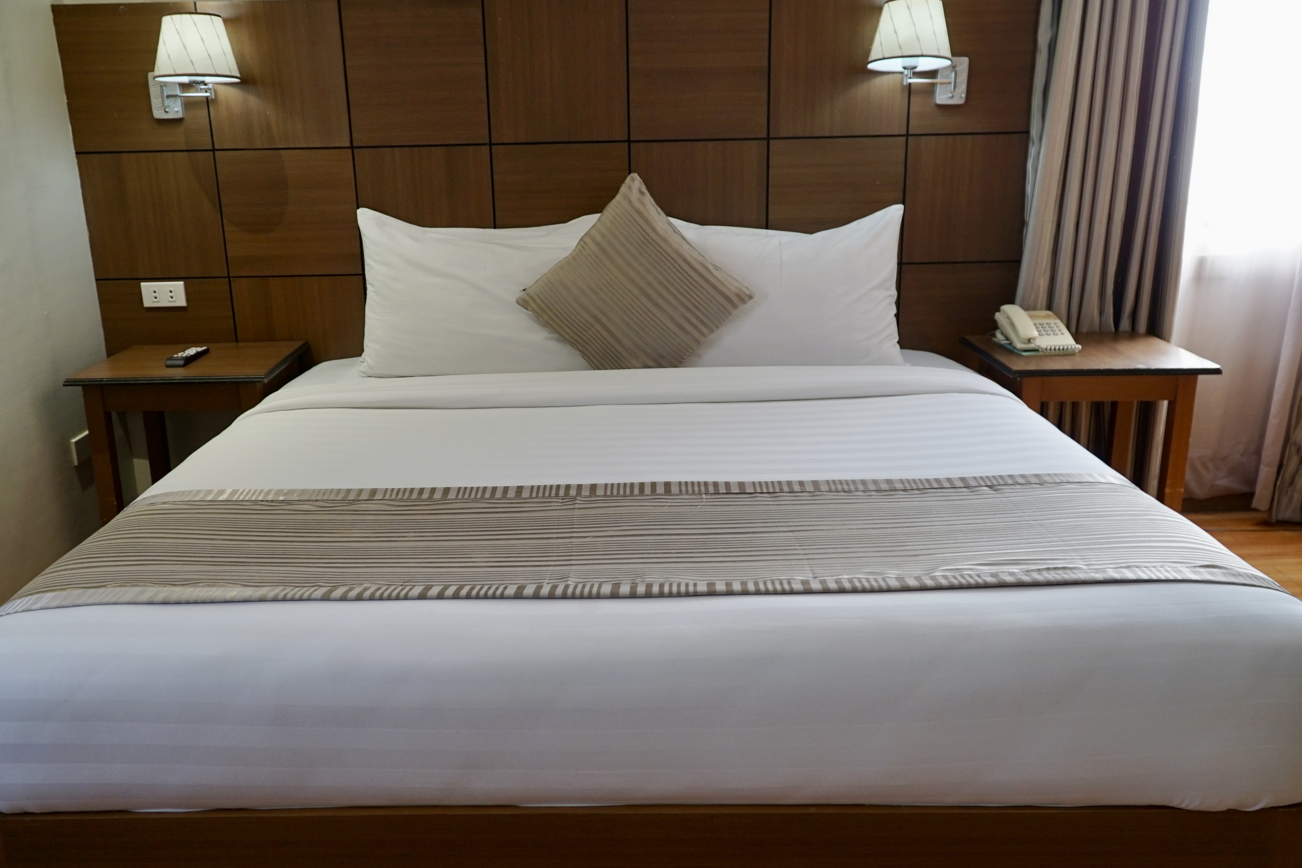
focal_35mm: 27
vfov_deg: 47.9
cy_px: 434
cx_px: 651
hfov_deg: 67.4
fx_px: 976
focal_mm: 18
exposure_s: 1/60
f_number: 4
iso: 250
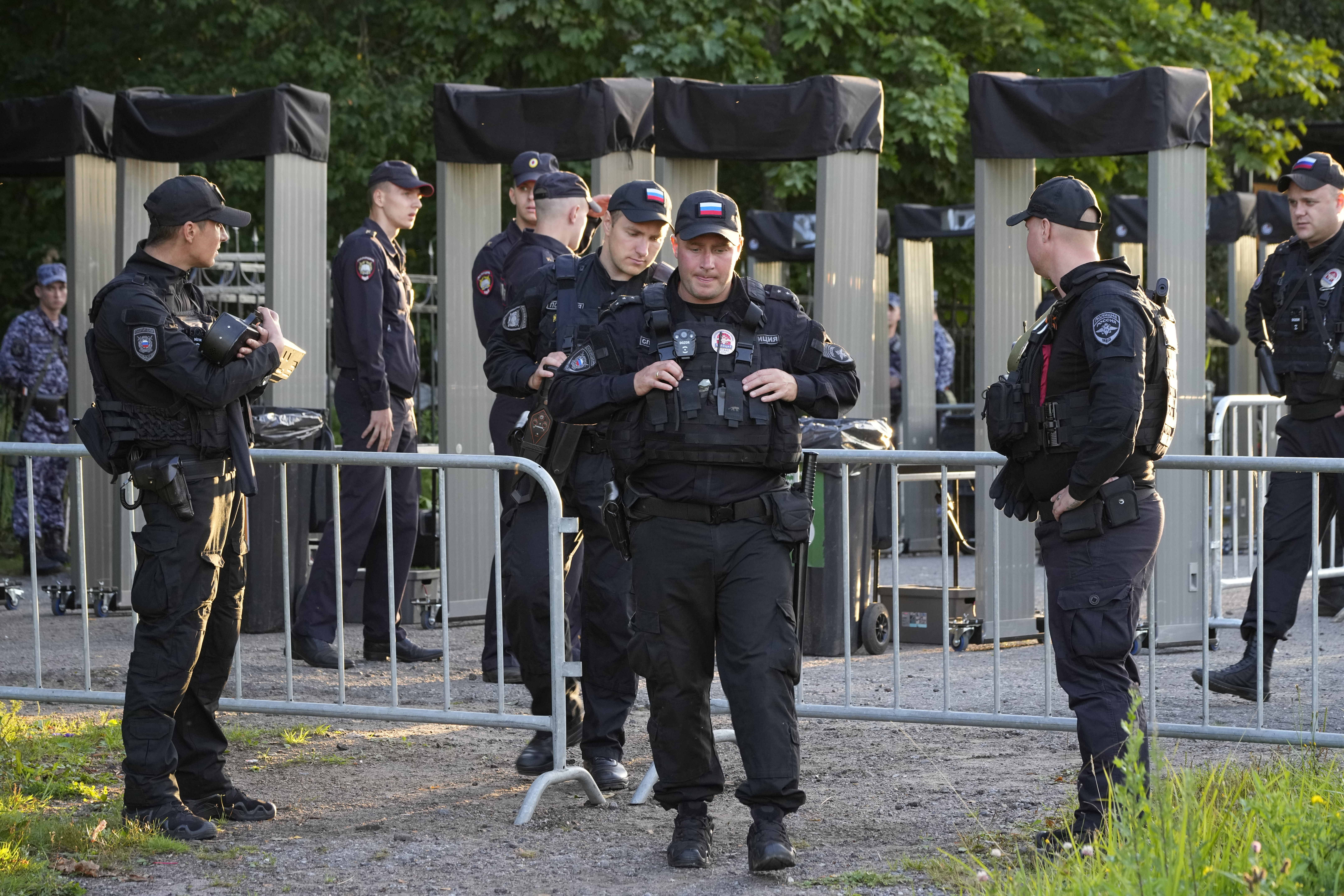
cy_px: 448
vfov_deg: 10.2
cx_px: 672
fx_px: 5040
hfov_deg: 15.2
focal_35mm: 135
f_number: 9
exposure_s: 1/125
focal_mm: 135
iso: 1600
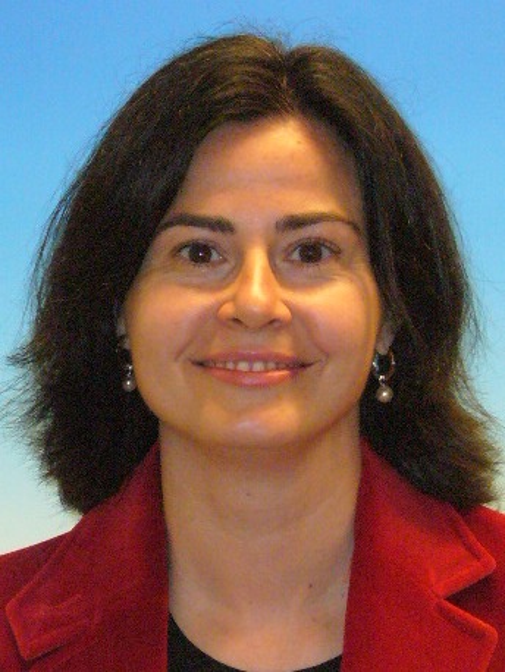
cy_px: 336
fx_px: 2487
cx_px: 252
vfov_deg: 15.4
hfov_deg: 11.6
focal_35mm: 128
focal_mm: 15.5
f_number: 5.3
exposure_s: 1/8
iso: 400
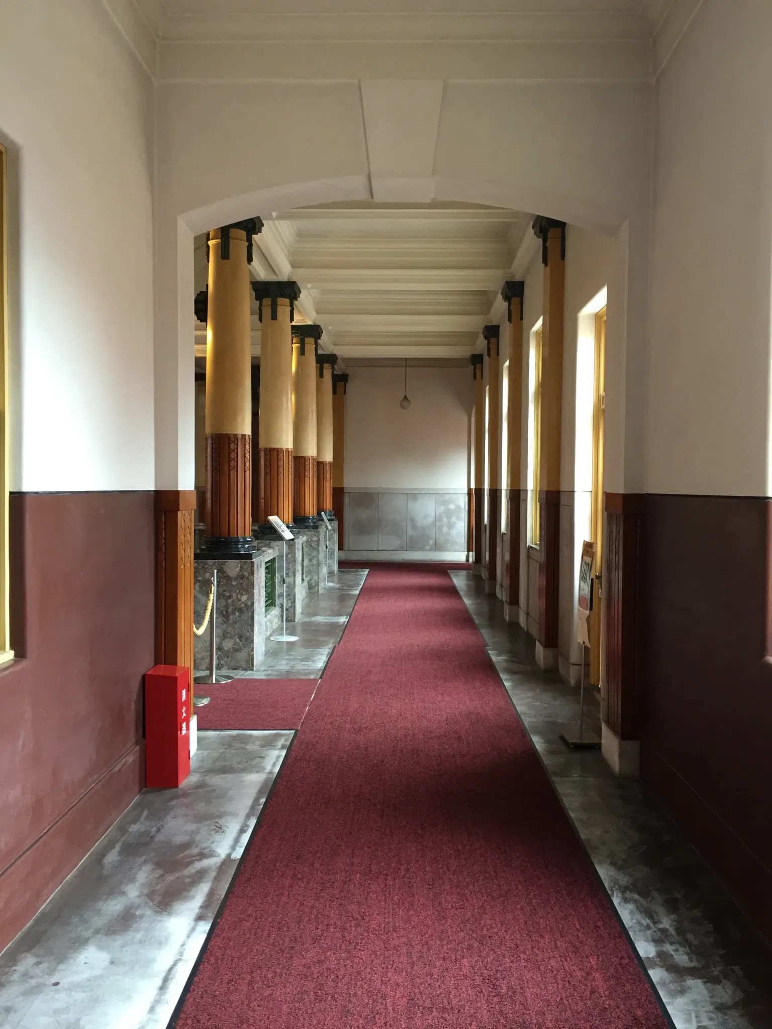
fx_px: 862
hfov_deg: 48.2
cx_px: 386
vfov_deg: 61.7
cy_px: 514
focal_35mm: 29
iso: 100
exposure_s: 1/30
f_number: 2.2
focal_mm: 4.15
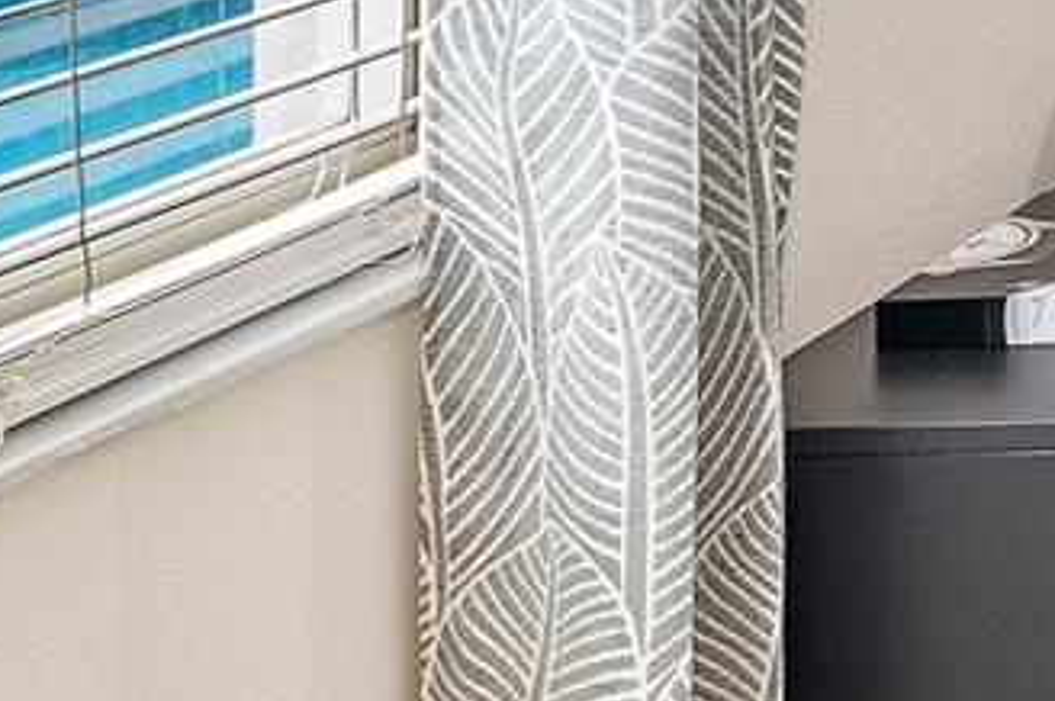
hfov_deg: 14.0
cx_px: 2551
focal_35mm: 100
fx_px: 2928
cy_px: -719
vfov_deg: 12.1
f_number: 11
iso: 160
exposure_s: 1/25
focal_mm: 16
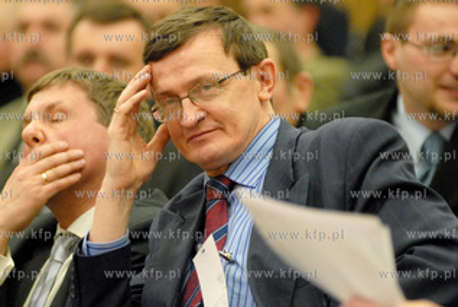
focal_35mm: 379
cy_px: 136
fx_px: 4826
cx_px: 220
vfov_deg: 3.6
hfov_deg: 5.4
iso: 1250
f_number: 2.8
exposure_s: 1/50
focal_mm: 200
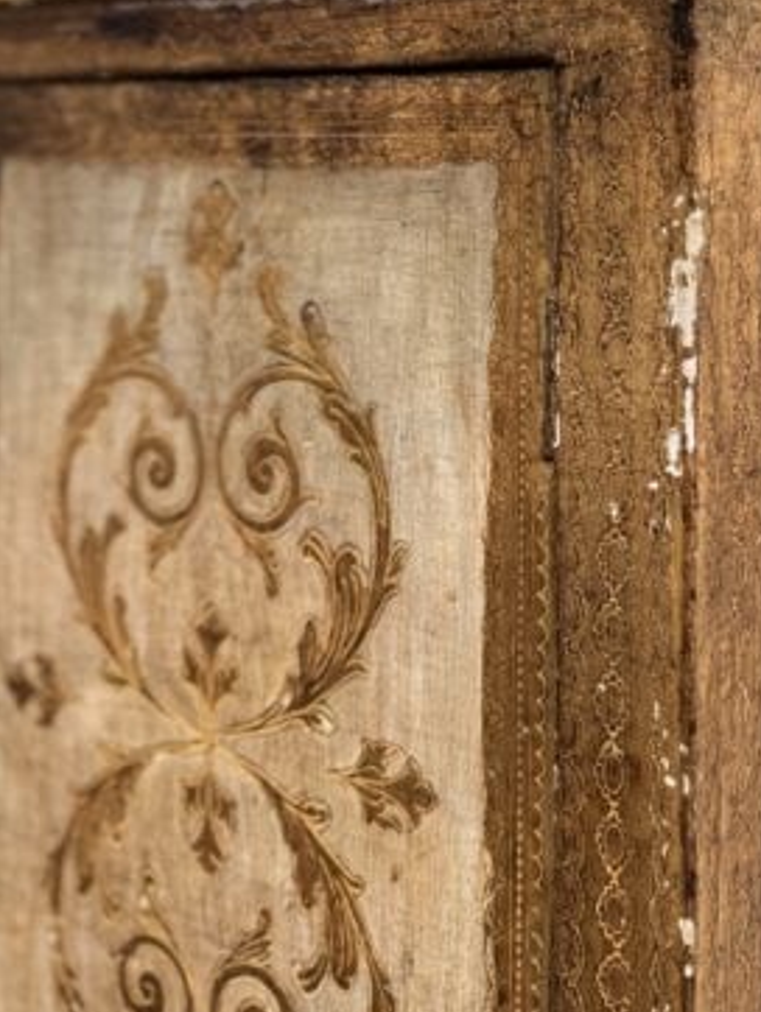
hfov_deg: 25.9
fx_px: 1552
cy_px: 117
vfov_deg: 34.3
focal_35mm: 53
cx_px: 789
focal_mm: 6.76
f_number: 1.78
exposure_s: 1/120
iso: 80
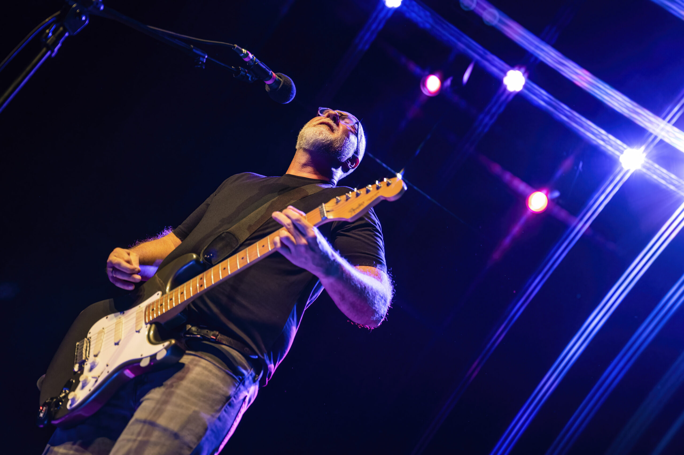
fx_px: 778
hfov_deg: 47.4
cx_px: 342
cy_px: 228
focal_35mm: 41
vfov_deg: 32.6
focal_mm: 41
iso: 2500
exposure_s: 1/200
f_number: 2.8
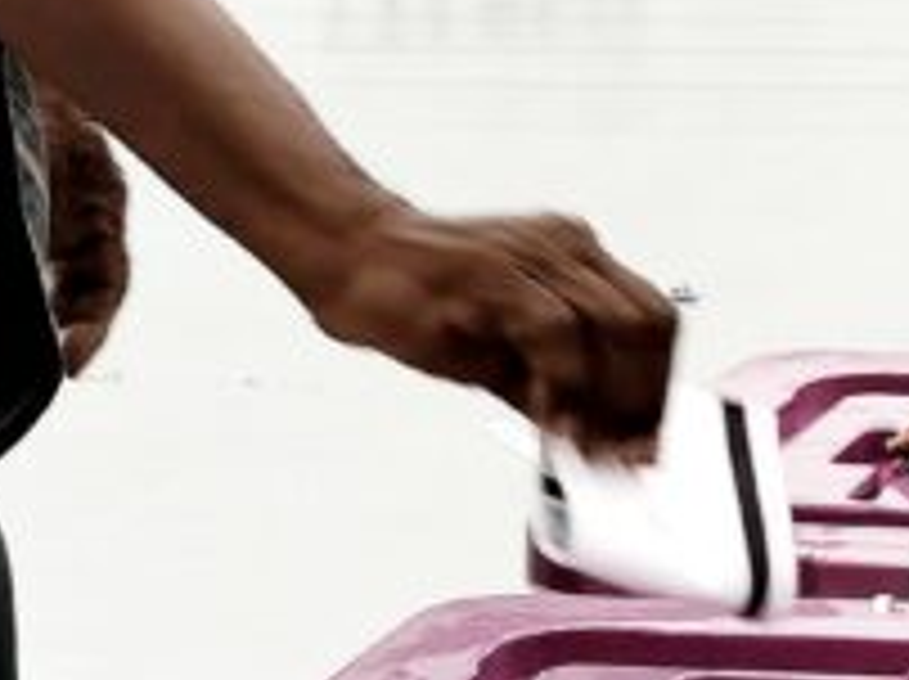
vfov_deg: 8.4
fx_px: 4590
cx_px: 648
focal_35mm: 175
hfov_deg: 11.3
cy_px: 721
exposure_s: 1/50
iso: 200
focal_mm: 6.19
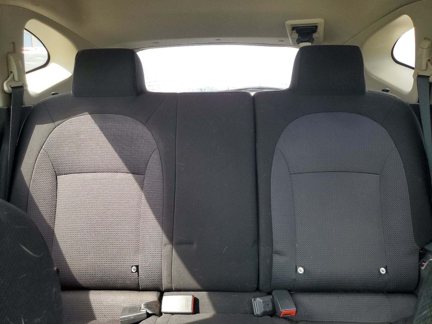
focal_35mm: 26
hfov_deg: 67.3
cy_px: 162
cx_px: 216
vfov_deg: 53.1
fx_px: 324
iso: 78
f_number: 1.5
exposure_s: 1/120
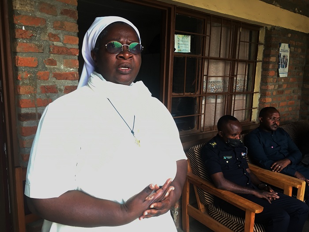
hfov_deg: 61.7
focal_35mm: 29
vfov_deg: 48.2
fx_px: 259
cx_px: 154
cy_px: 116
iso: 32
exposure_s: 1/33
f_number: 2.2
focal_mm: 4.15
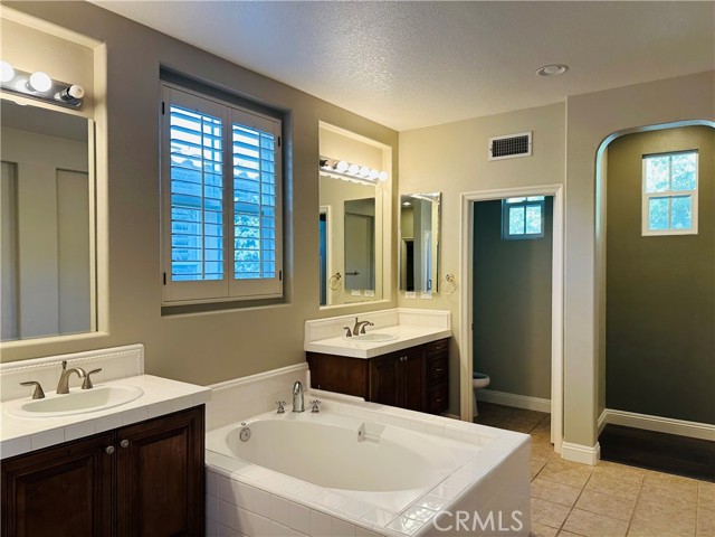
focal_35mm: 24
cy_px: 268
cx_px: 358
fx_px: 496
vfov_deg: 56.8
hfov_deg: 71.6
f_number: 1.78
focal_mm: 6.86
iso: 125
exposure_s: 1/120
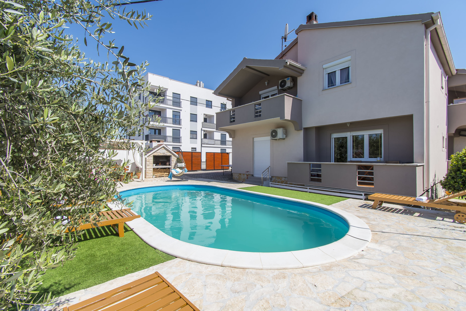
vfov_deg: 77.3
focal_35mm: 15
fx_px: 194
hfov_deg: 100.4
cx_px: 233
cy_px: 156
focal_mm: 10
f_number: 9
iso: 100
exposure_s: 1/250
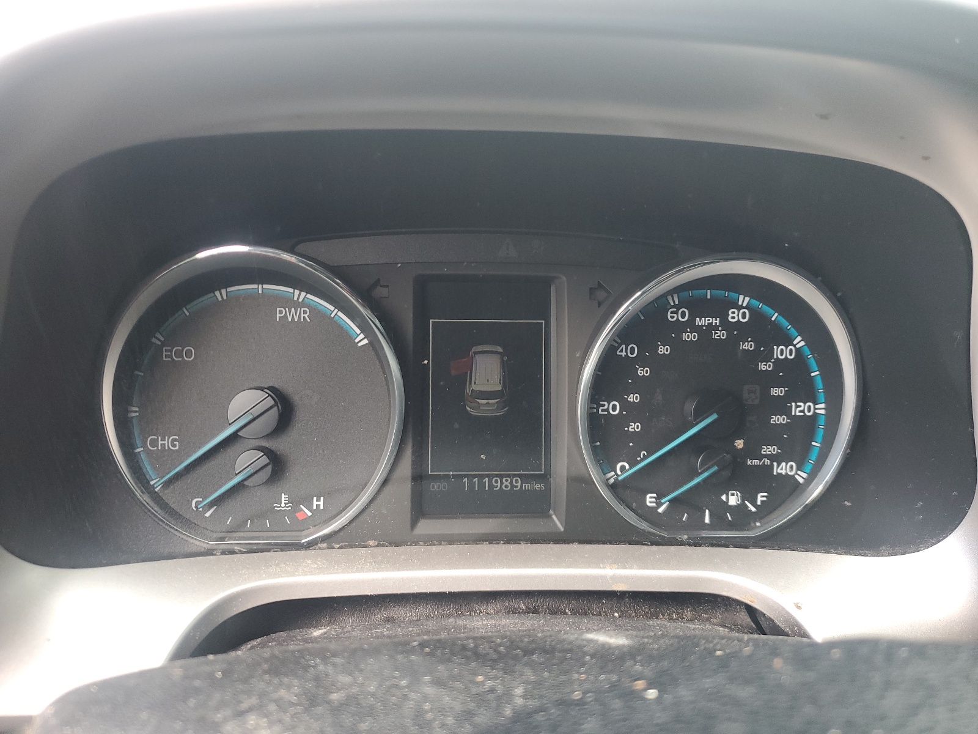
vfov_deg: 53.1
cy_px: 367
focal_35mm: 26
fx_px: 735
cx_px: 489
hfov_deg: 67.3
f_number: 1.5
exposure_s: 1/120
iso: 91
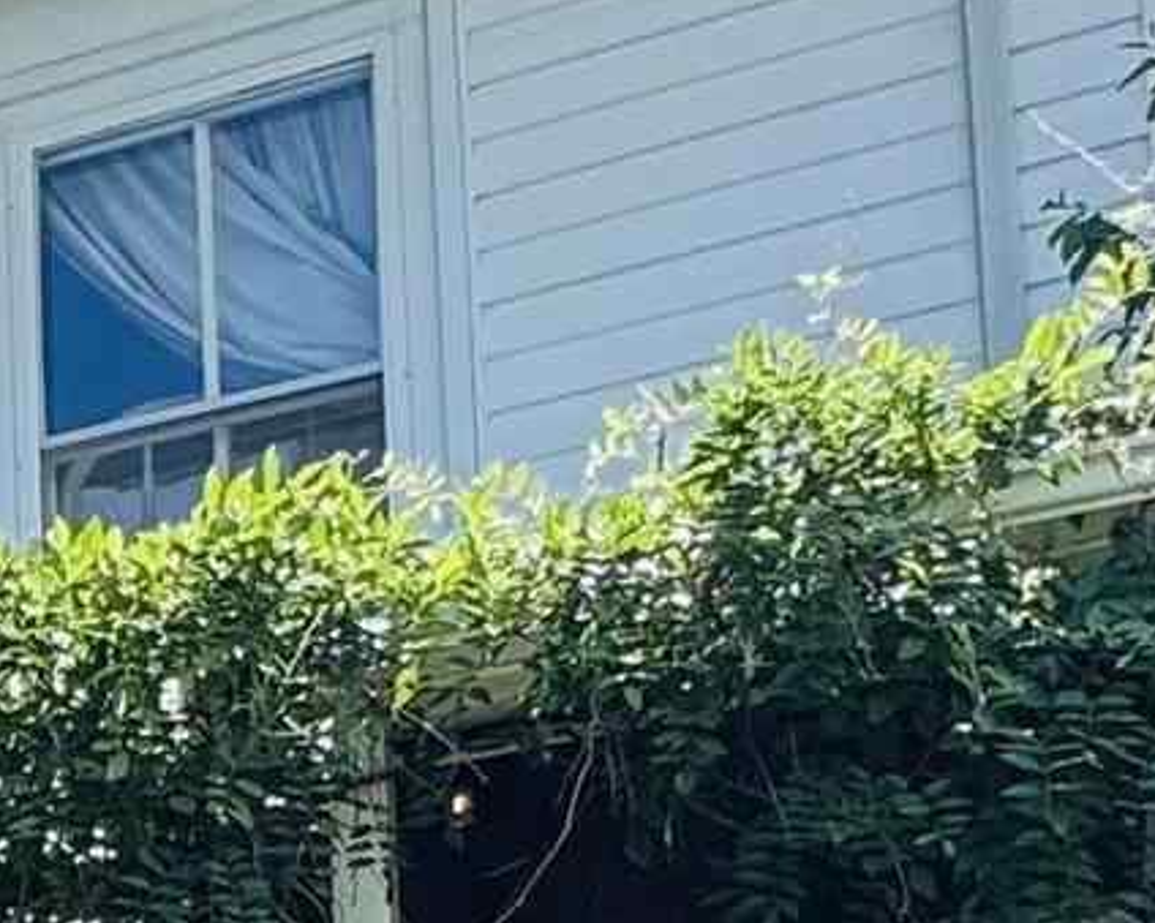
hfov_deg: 17.3
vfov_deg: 13.3
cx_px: -618
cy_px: 1887
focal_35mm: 99
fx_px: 3383
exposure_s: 1/495
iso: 40
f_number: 2.2
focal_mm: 2.22
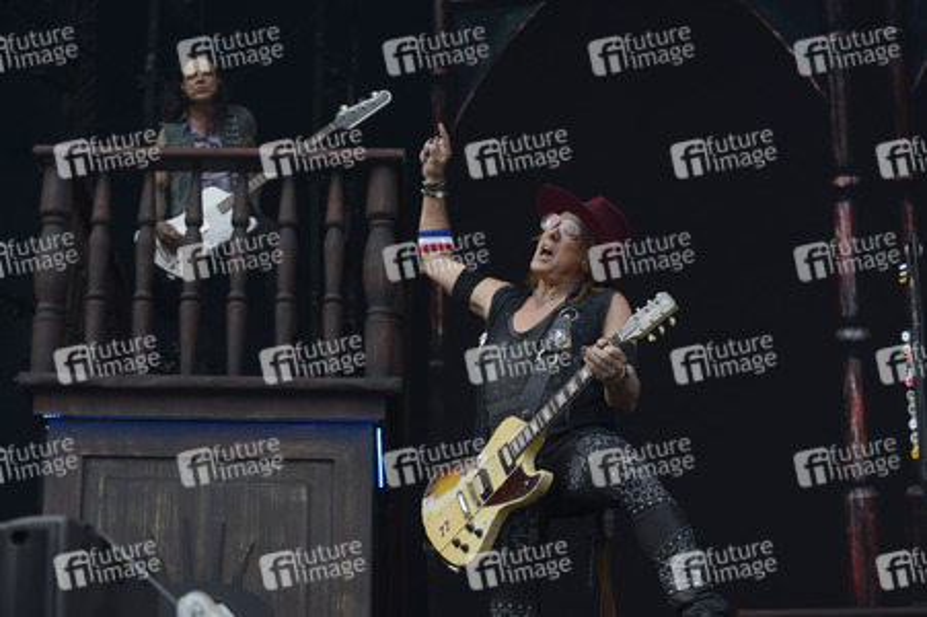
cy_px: 308
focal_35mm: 75
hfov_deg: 27.0
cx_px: 464
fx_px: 1930
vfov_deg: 18.2
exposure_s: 1/800
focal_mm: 75
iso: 320
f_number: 5
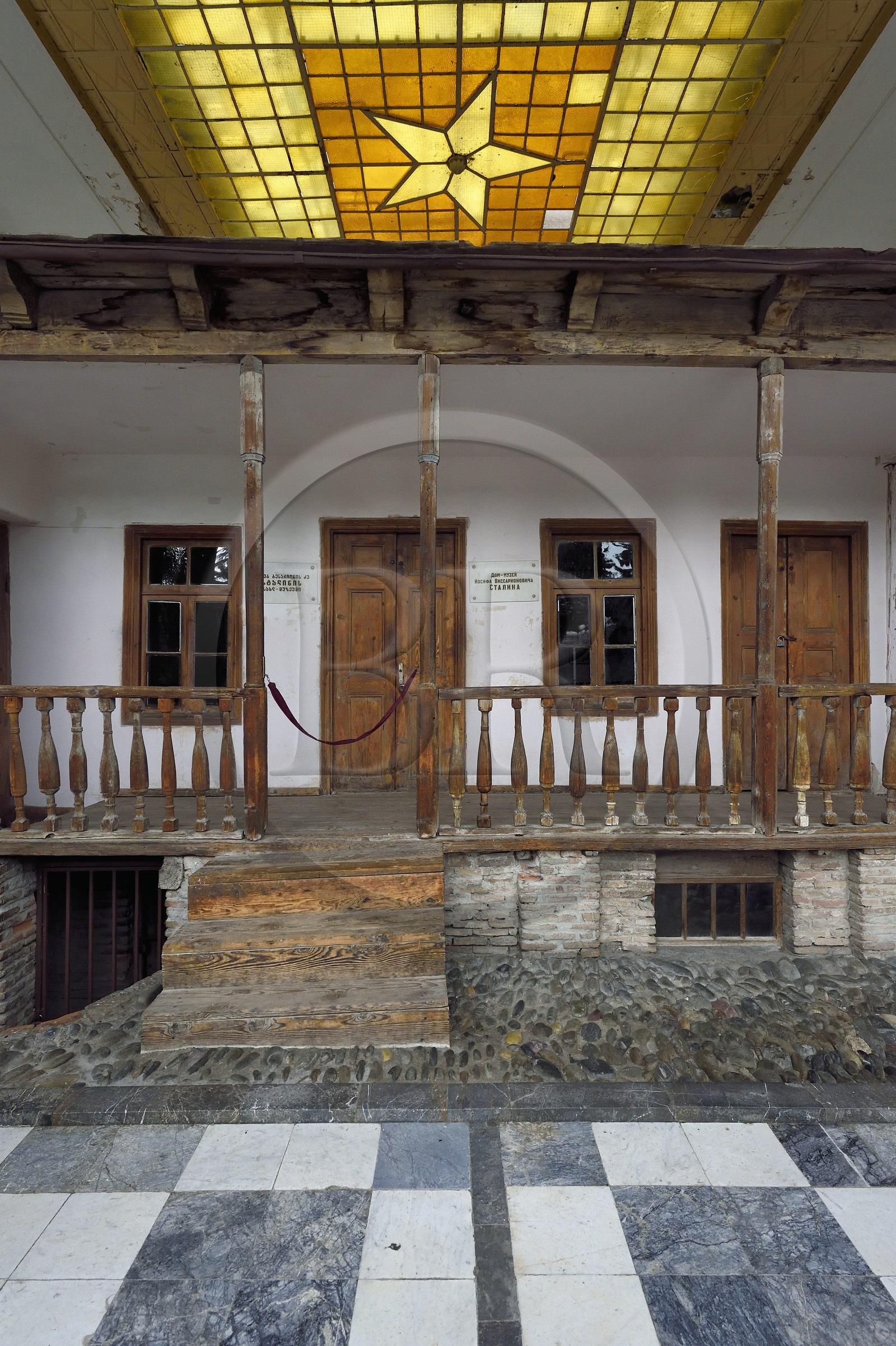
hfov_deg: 67.3
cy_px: 673
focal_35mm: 18
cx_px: 448
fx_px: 673
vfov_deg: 90.0
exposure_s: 1/60
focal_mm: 18
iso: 1600
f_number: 7.1
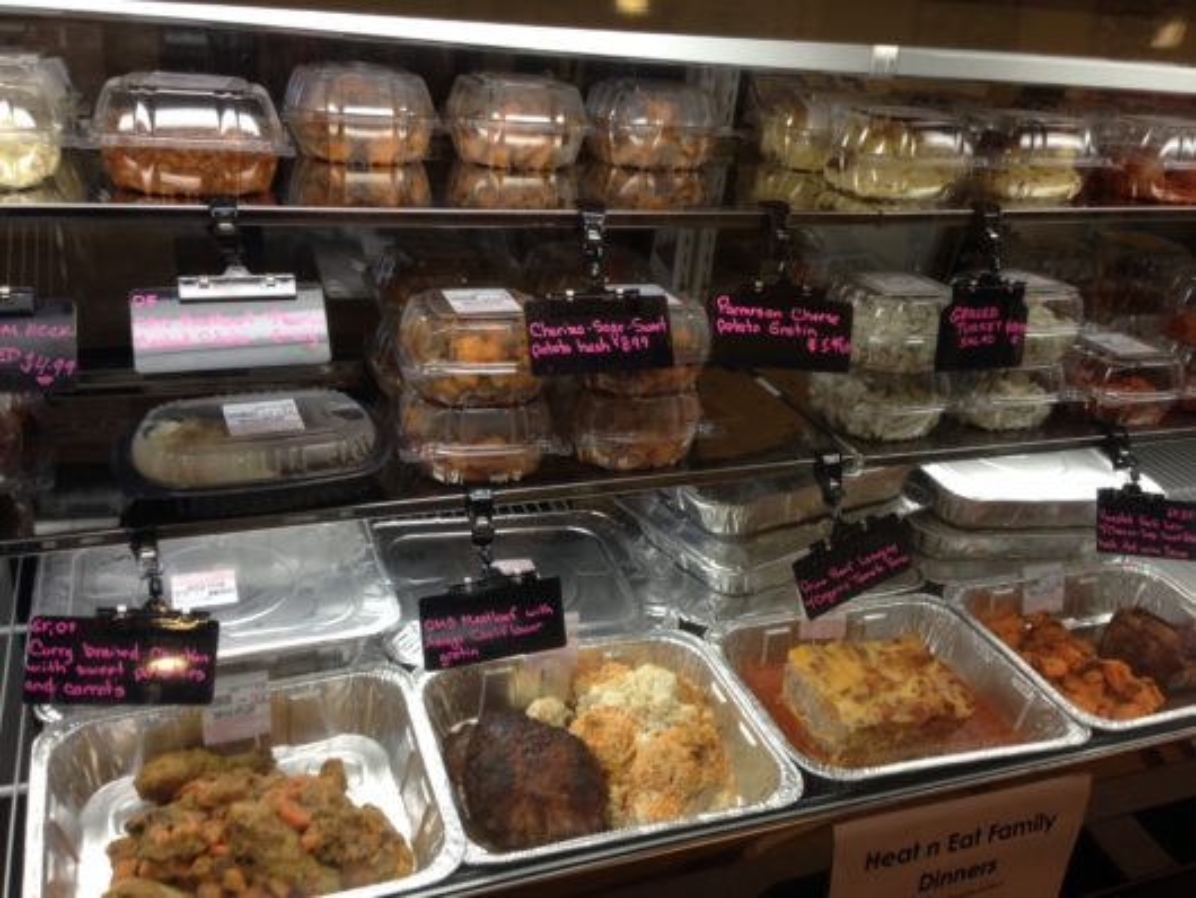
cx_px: 598
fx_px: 1141
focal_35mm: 33
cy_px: 449
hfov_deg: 55.3
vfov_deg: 43.0
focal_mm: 4.12
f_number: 2.4
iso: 50
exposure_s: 1/24
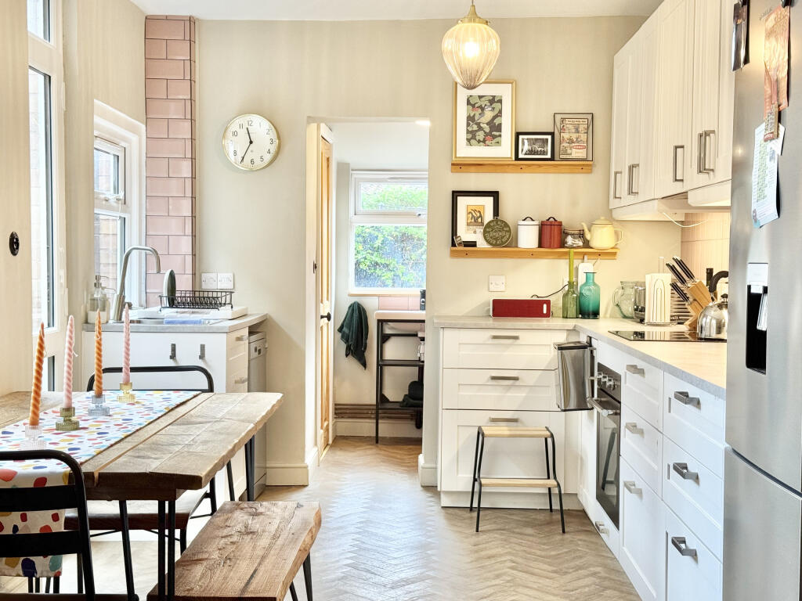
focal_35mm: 48
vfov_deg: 30.3
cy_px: 300
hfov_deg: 39.7
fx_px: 1112
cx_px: 401
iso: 80
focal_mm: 6.76
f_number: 1.78
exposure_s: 1/50
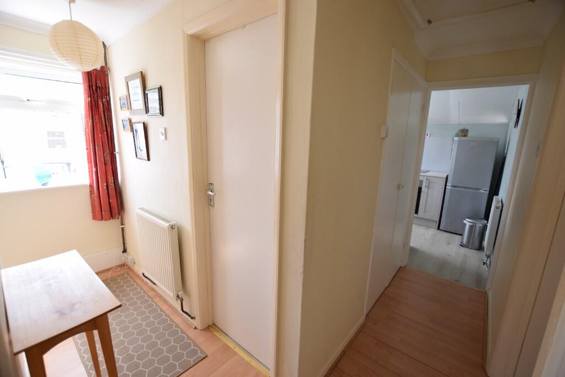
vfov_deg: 77.3
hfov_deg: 100.4
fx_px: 235
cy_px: 188
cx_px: 282
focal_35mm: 15
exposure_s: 1/60
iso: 100
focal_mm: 10
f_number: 4
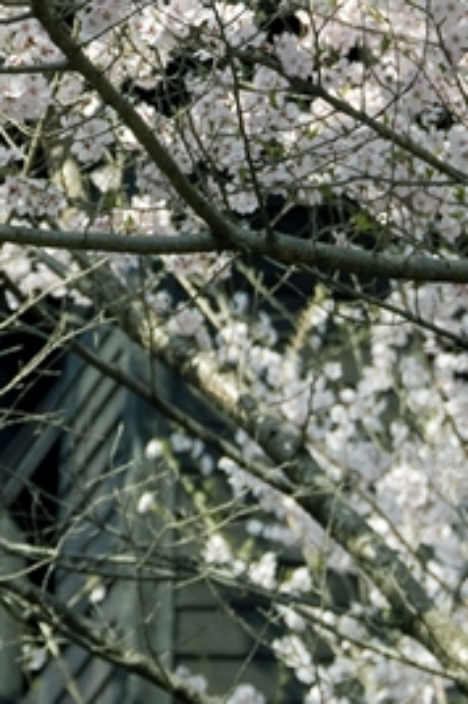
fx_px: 23654
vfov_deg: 1.7
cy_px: -113
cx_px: -4
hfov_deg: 1.1
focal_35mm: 1210
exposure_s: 1/250
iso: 200
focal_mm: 270
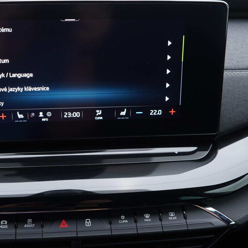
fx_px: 381
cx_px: 84
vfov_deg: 36.1
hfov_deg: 35.7
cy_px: 122
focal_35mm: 47
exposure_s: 1/40
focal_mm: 24
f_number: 2.8
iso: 200
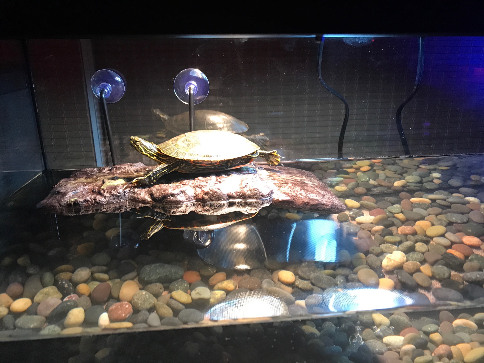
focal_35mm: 28
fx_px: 391
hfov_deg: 63.4
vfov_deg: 49.7
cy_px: 182
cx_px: 242
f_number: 1.8
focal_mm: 3.99
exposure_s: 1/15
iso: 64
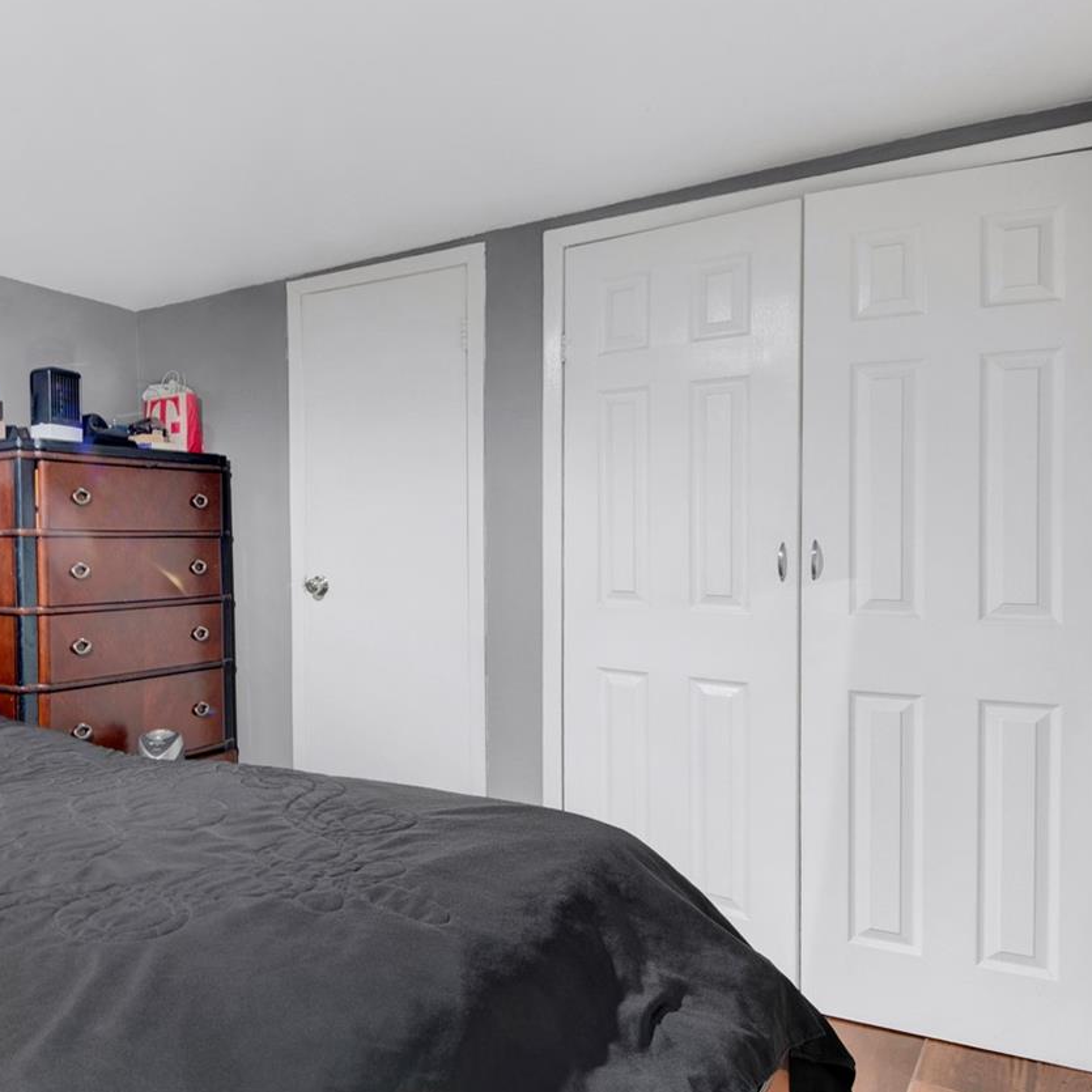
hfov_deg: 56.0
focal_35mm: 25
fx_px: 892
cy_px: 613
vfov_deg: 62.7
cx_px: 146
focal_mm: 8
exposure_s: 13
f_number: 8
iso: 100
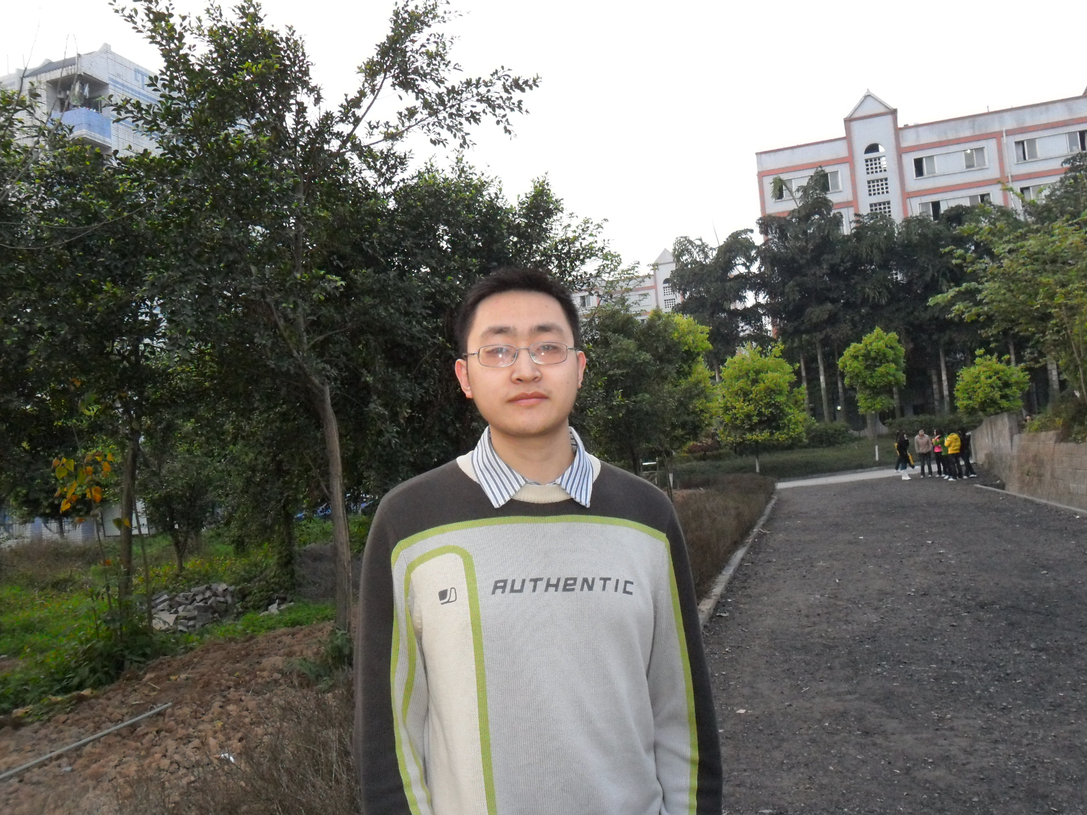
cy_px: 408
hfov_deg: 56.8
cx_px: 544
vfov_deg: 44.2
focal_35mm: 32
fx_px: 1005
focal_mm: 5.7
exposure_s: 1/45
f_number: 3.7
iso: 240
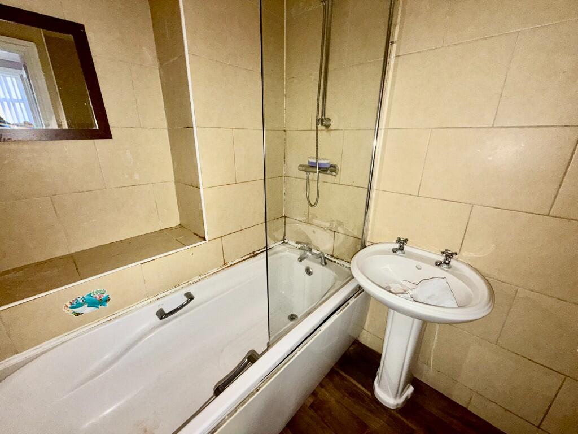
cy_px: 217
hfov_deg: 102.1
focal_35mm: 14
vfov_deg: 85.7
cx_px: 289
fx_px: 234
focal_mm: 2.22
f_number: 2.2
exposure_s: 1/30
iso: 125
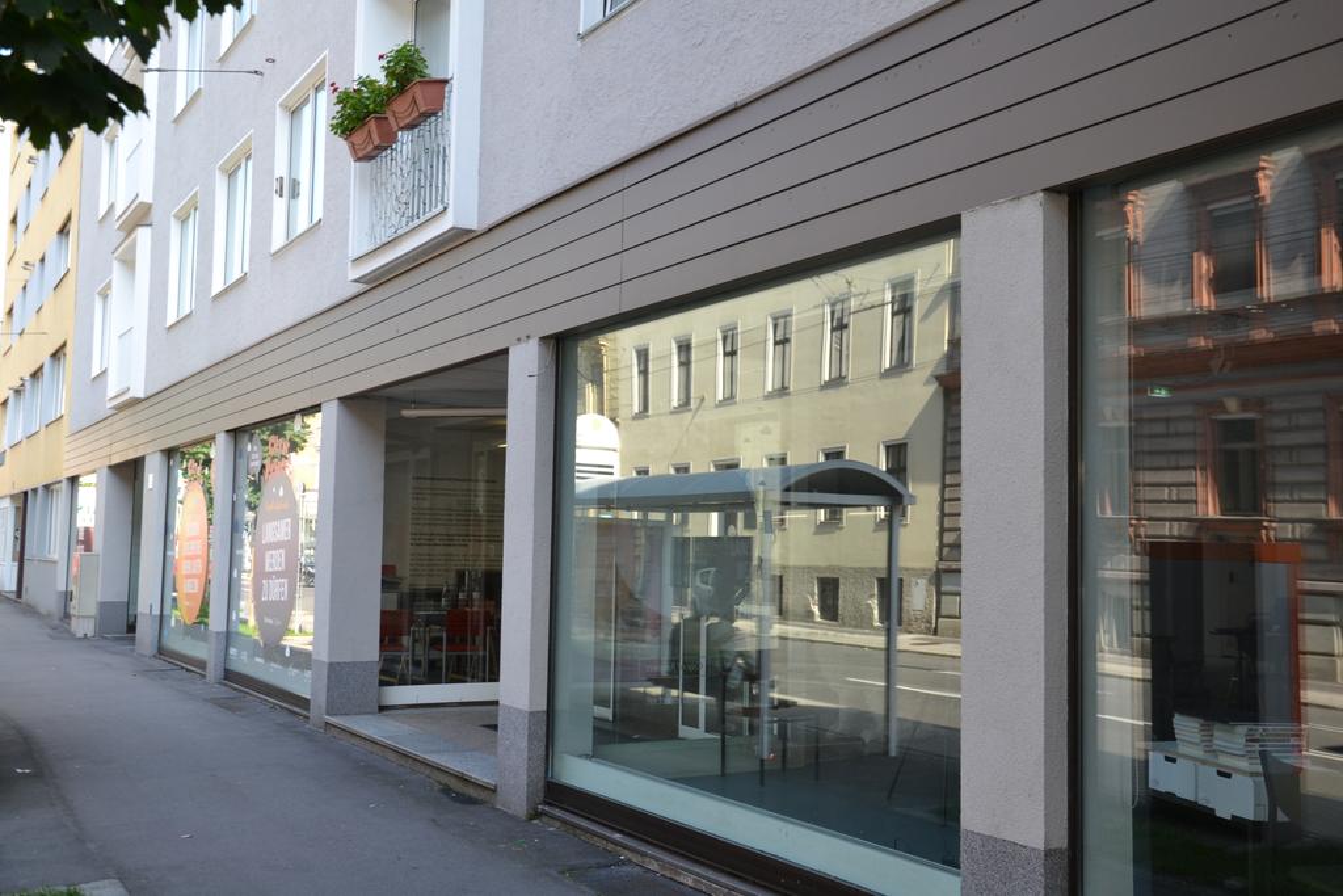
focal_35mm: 38
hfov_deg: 51.3
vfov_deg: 35.5
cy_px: 448
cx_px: 672
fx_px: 1399
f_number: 5.6
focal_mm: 25
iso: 180
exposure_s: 1/125
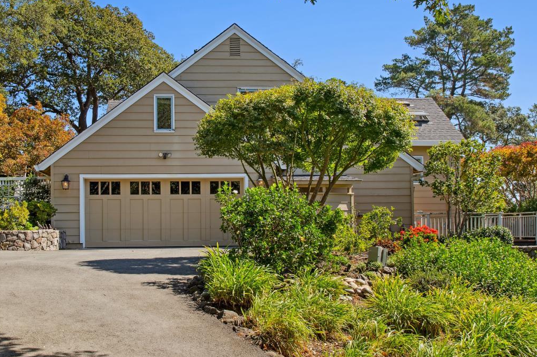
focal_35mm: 43
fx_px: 641
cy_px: 149
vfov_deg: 31.1
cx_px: 205
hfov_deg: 45.1
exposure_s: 1/500
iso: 400
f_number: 8
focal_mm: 29
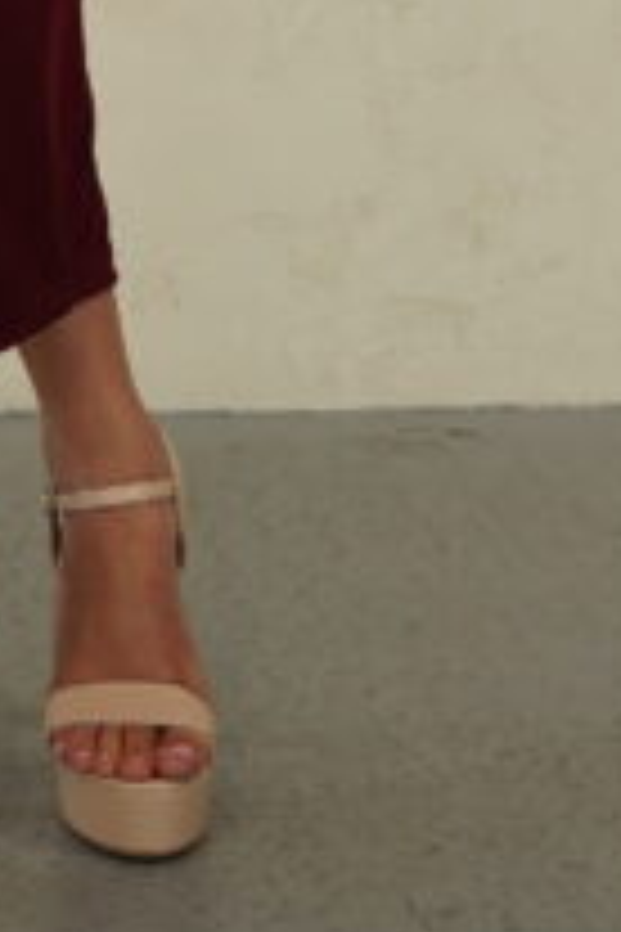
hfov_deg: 7.8
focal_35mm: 177
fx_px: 4577
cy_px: -937
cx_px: 137
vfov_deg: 10.6
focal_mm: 37.4
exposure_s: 1/500
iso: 640
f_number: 3.2
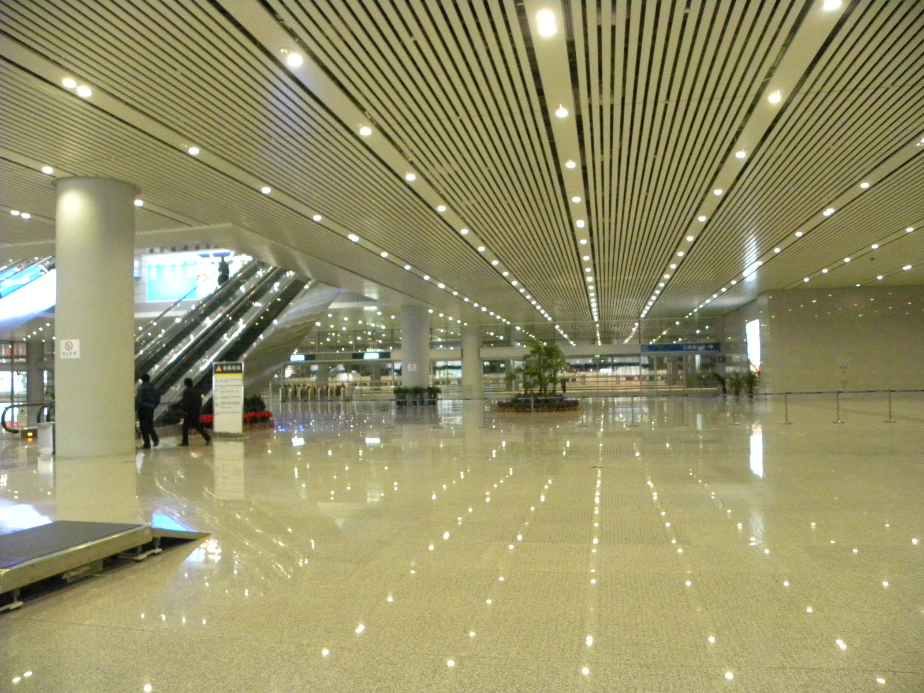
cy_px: 346
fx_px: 694
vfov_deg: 53.1
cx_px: 462
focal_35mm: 26
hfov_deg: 67.3
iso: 800
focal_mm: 4.6
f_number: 2.8
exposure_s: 1/53.6
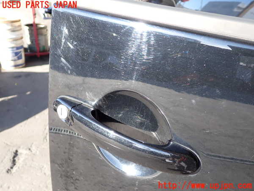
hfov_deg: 56.8
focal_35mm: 32
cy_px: 96
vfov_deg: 44.2
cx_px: 127
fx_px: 235
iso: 100
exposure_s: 1/160
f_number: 2.4
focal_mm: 5.79
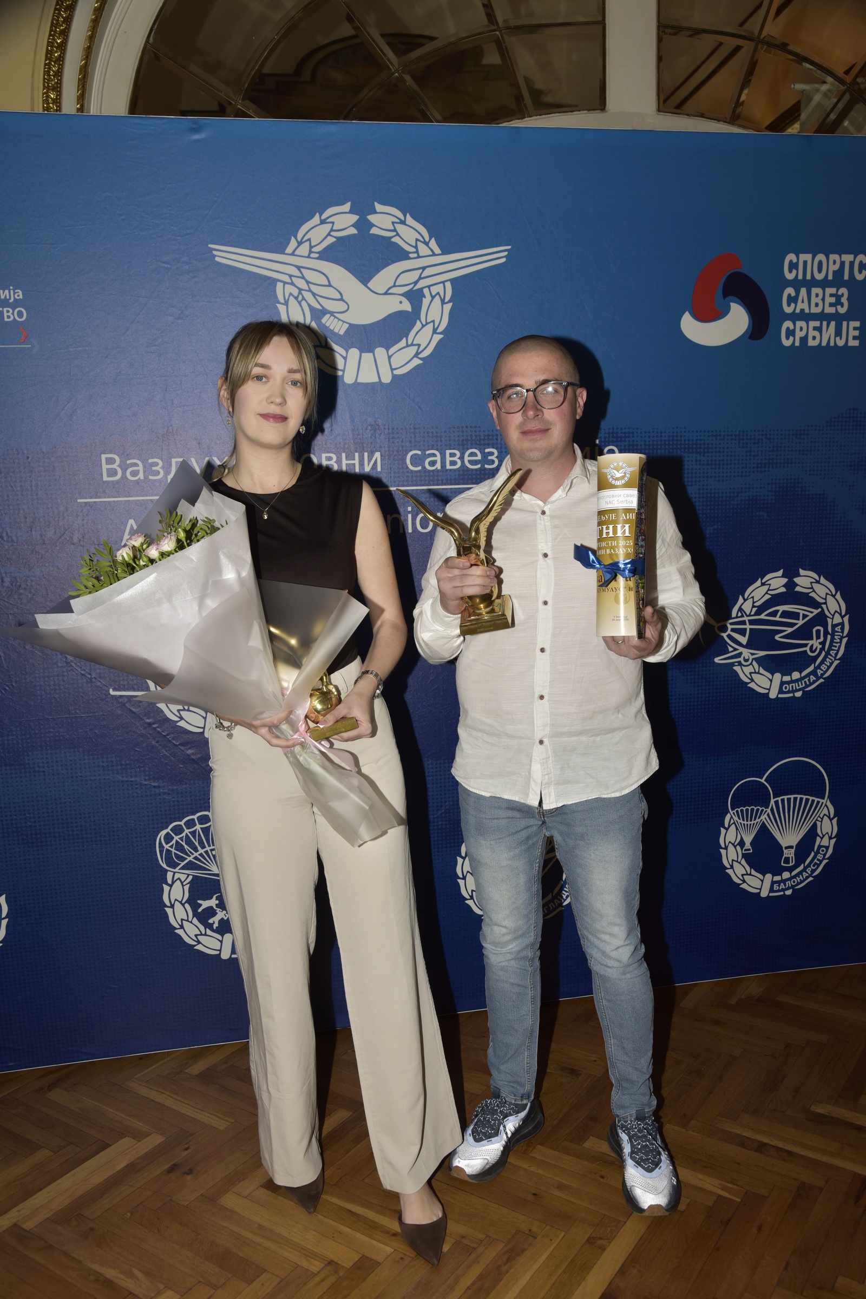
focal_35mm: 30
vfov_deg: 61.9
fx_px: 1082
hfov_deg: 43.6
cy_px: 650
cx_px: 433
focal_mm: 30
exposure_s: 1/160
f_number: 8
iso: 250
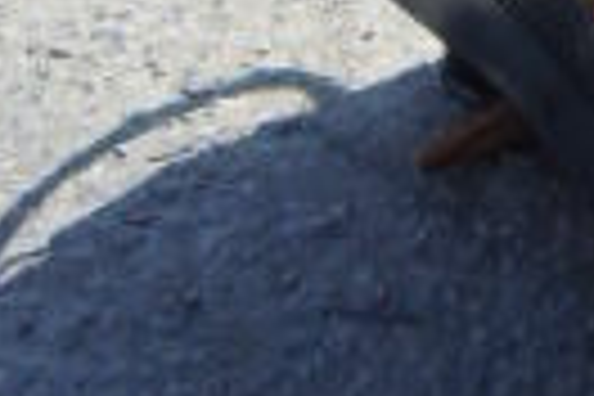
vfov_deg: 8.3
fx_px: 2491
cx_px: 1026
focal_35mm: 151
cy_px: -554
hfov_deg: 12.5
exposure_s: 1/400
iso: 100
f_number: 3.5
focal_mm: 5.4
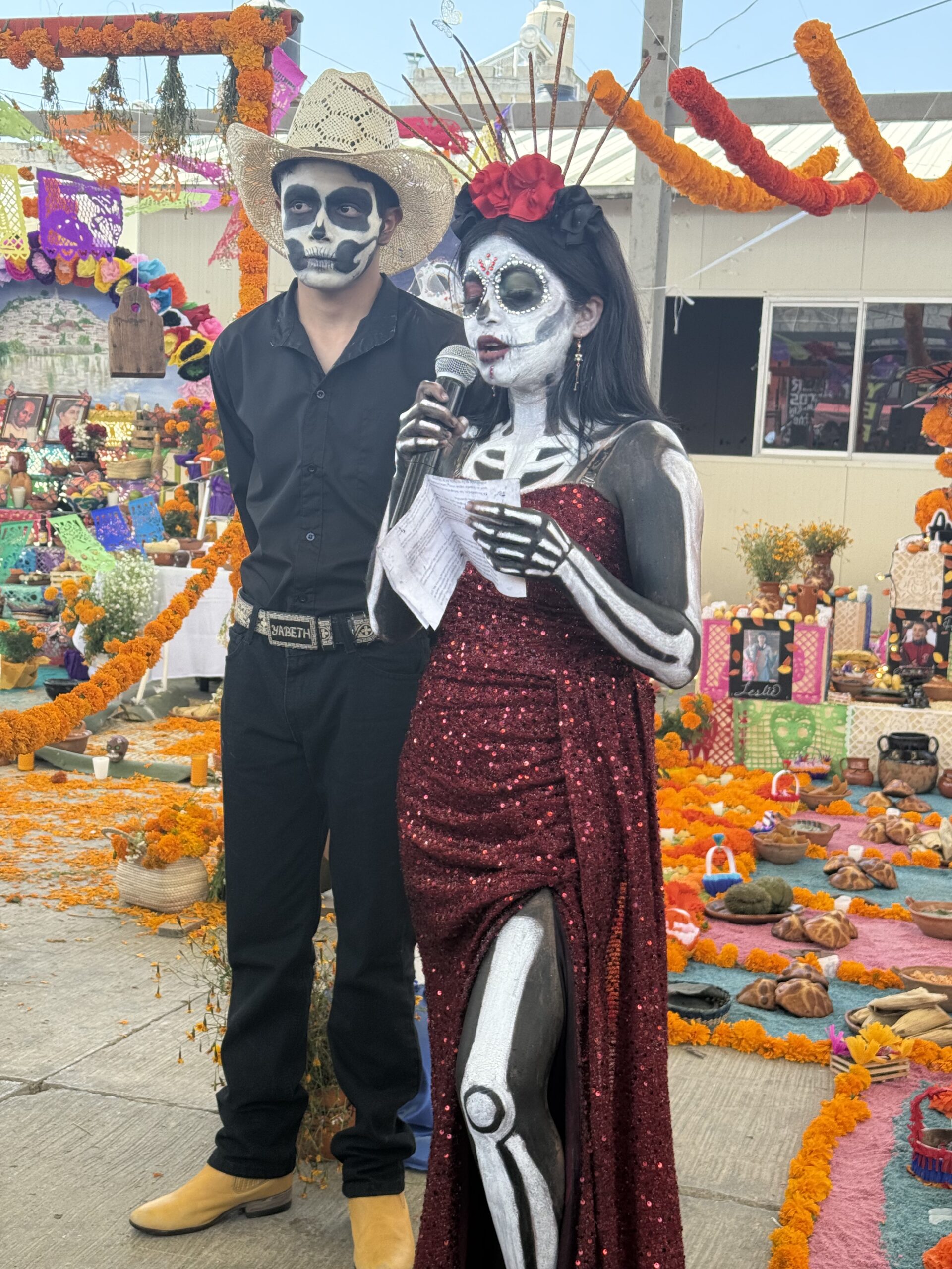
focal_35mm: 48
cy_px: 634
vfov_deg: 39.7
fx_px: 1760
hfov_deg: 30.3
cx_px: 476
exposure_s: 1/592
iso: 64
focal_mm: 6.76
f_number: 1.78
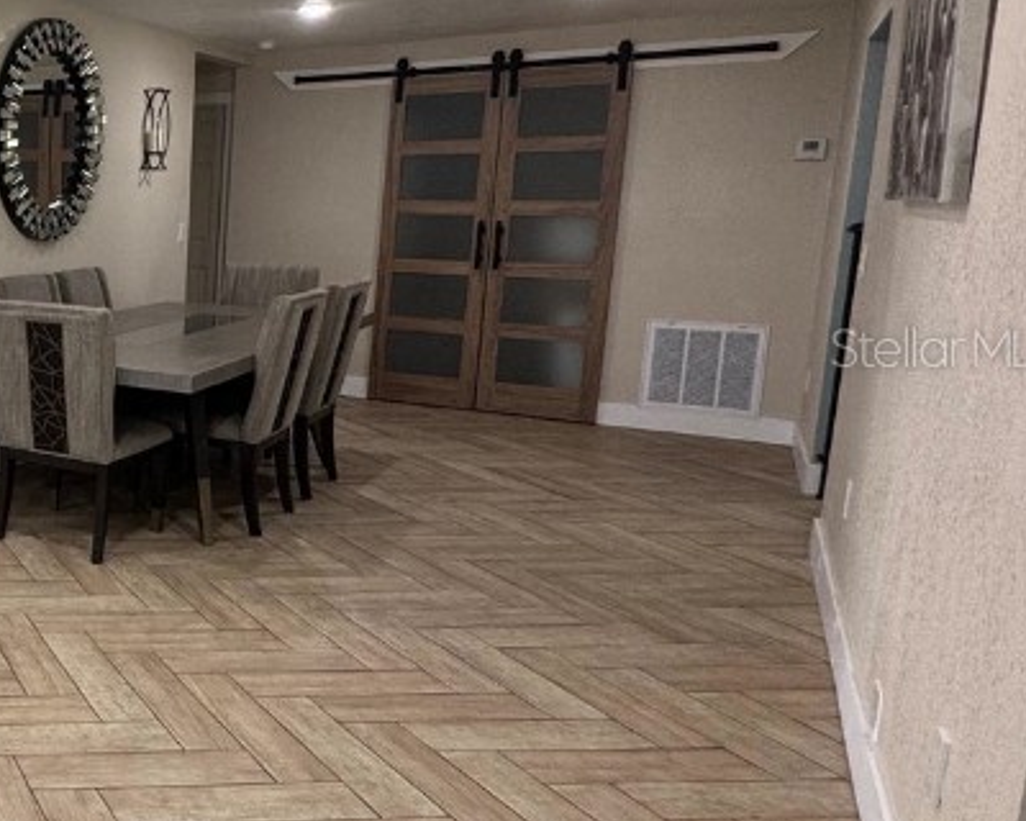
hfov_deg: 37.2
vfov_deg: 42.1
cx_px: -241
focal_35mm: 35
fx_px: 1063
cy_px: 346
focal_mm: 2.22
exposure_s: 1/120
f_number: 2.2
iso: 160
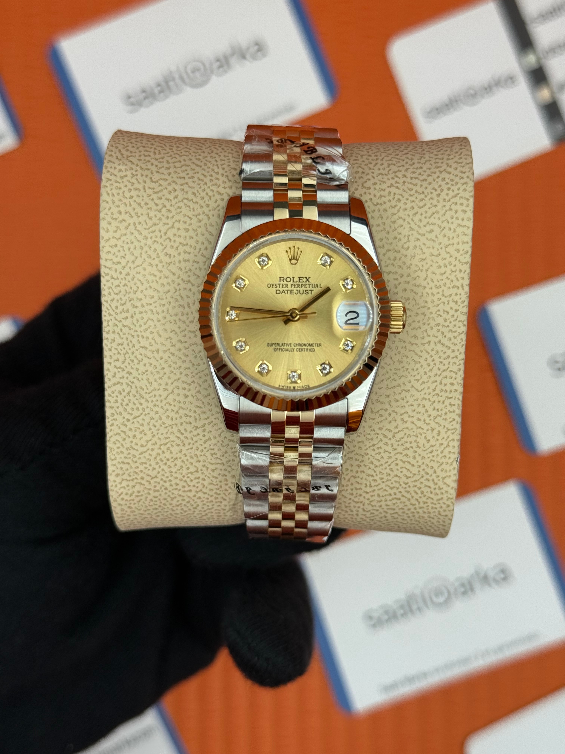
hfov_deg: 30.3
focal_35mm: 48
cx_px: 282
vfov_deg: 39.7
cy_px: 377
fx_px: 1045
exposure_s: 1/837
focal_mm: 6.76
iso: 64
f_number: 1.78
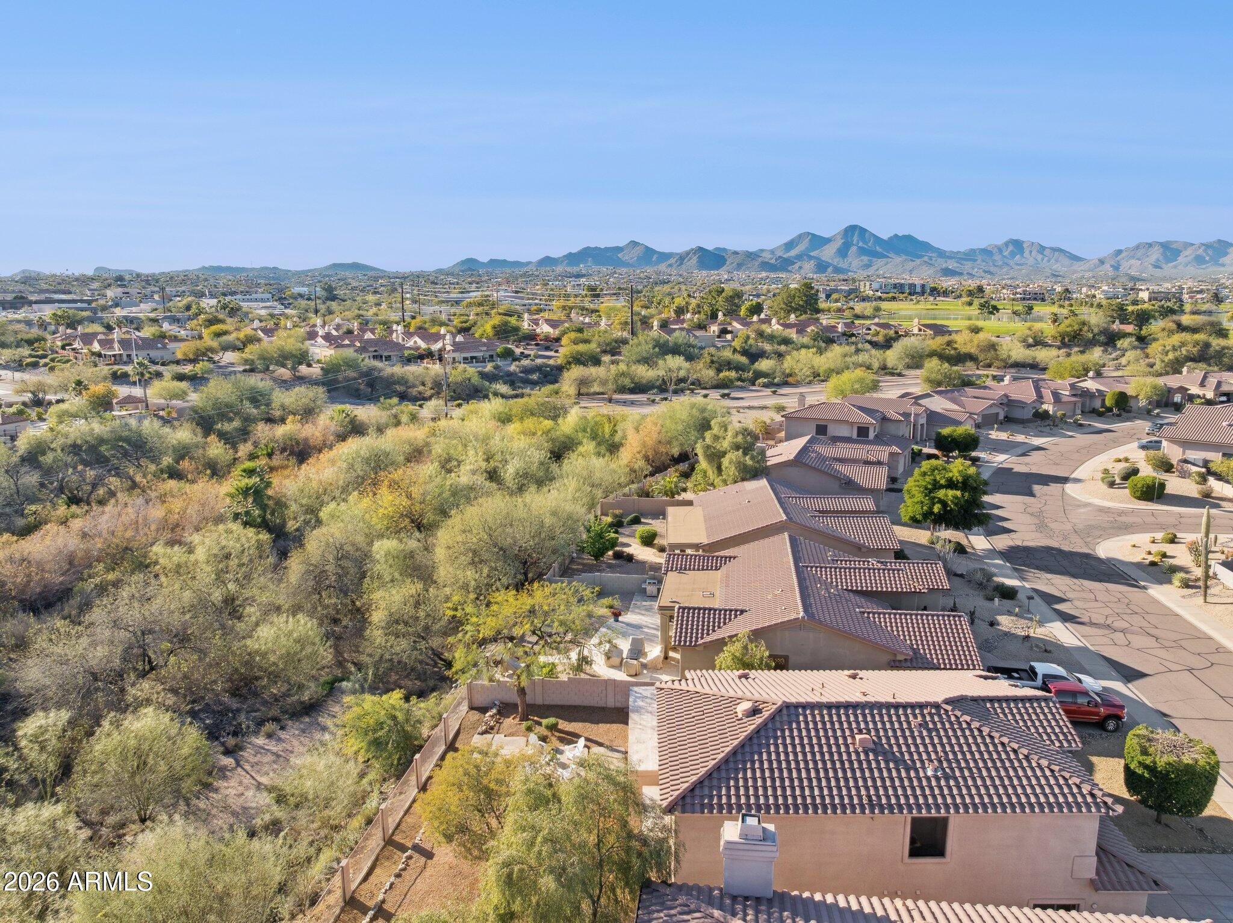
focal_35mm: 24
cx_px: 616
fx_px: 854
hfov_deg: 71.6
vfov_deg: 56.8
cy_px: 462
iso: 100
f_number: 6.3
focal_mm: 12.3
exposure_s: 1/400
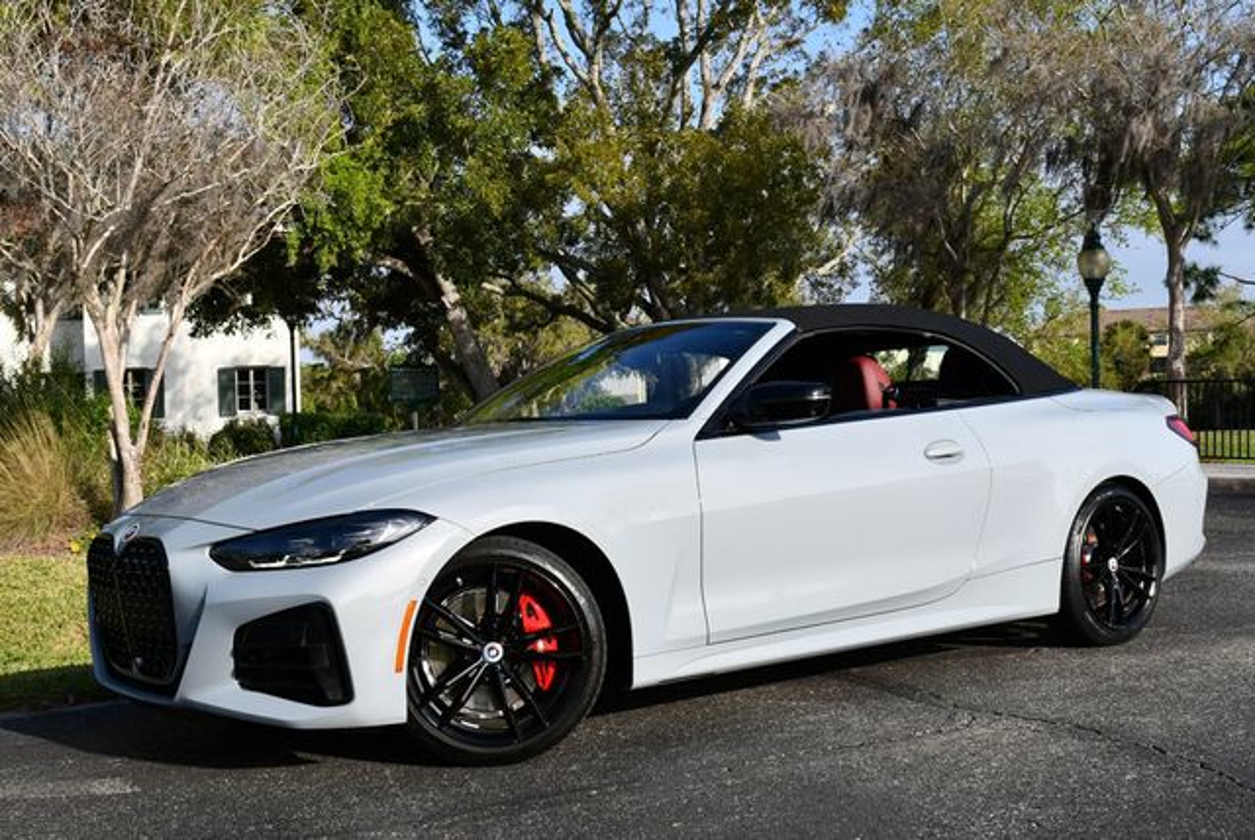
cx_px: 628
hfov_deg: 44.5
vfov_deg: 30.6
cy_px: 420
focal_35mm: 44
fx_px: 1535
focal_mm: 22
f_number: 8
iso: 100
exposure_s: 1/250
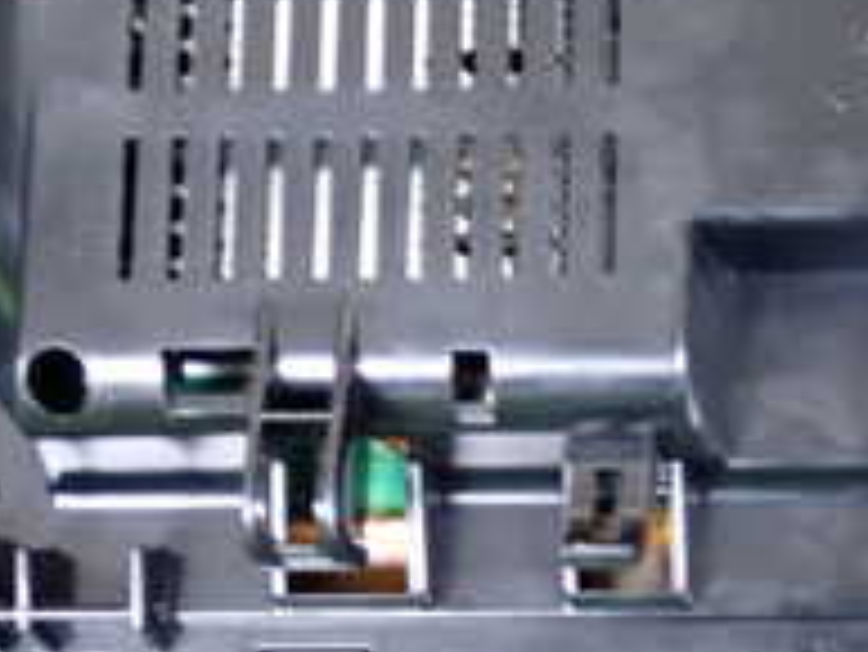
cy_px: 189
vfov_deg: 12.5
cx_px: 1034
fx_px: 2961
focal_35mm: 118
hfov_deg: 16.0
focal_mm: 6.83
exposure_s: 1/30
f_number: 2.7
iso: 800
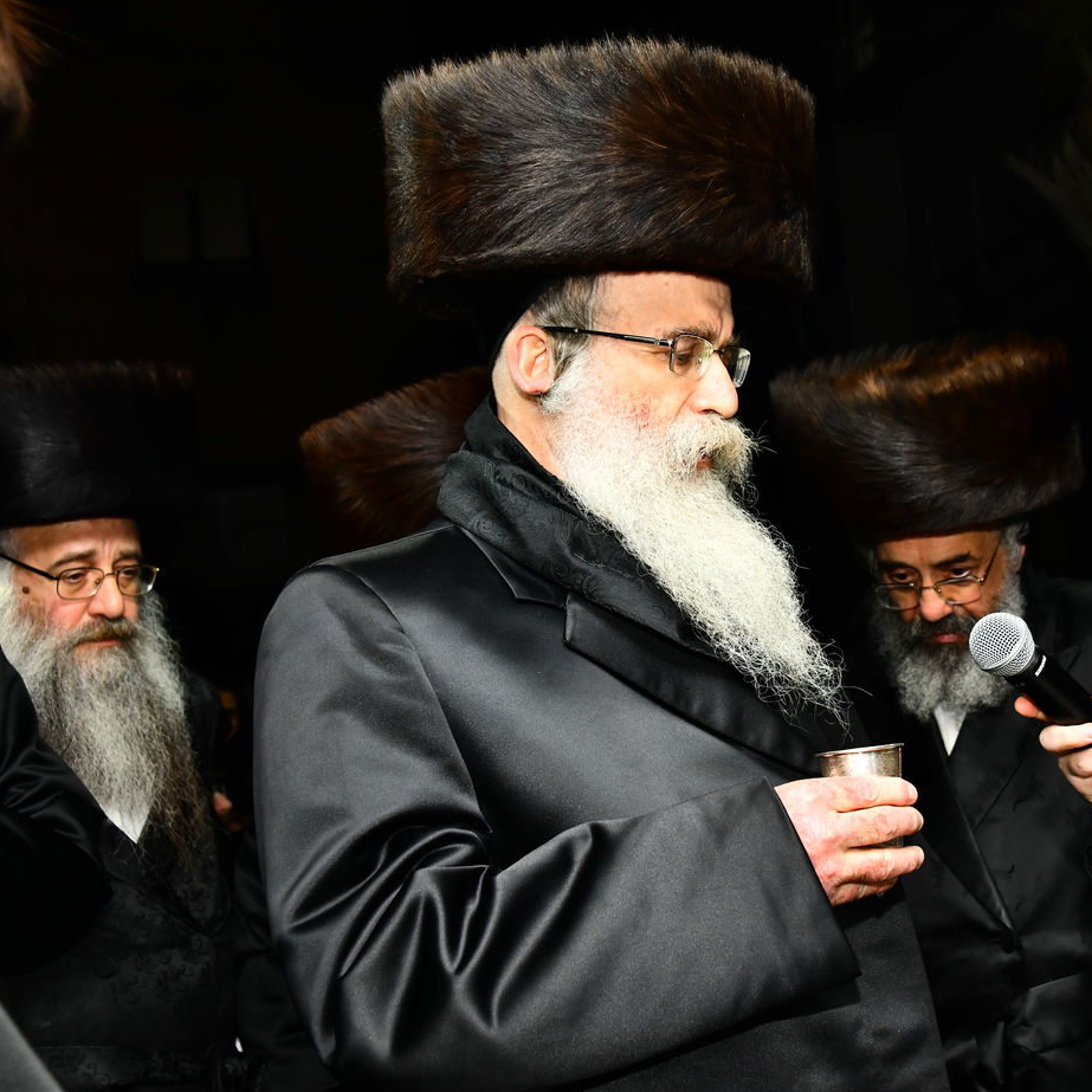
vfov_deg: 29.6
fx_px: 2070
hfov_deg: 29.3
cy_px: 542
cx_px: 757
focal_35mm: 58
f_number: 7.1
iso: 1000
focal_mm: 45
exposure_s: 1/160
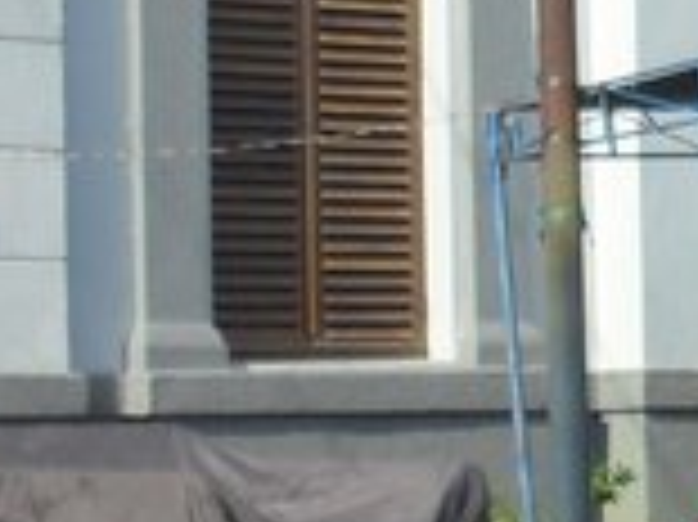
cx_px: 1184
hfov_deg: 7.7
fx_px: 5057
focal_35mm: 251
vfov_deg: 5.9
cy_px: -104
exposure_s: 1/200
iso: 100
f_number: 8
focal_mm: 6.2
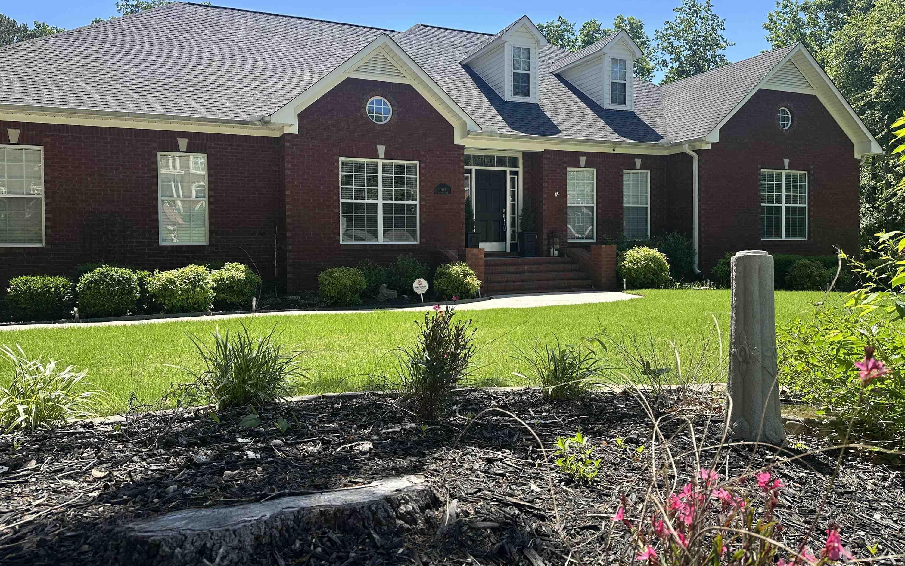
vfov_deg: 47.5
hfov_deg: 70.4
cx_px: 454
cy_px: 252
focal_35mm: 26
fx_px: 641
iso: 80
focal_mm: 6.86
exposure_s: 1/1639
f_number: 1.78
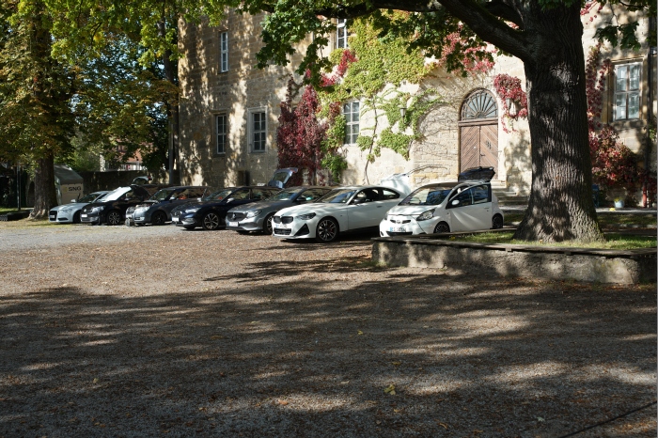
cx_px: 329
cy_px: 219
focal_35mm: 40
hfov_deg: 48.5
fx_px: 731
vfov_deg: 33.4
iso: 200
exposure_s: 1/250
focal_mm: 40
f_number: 7.1
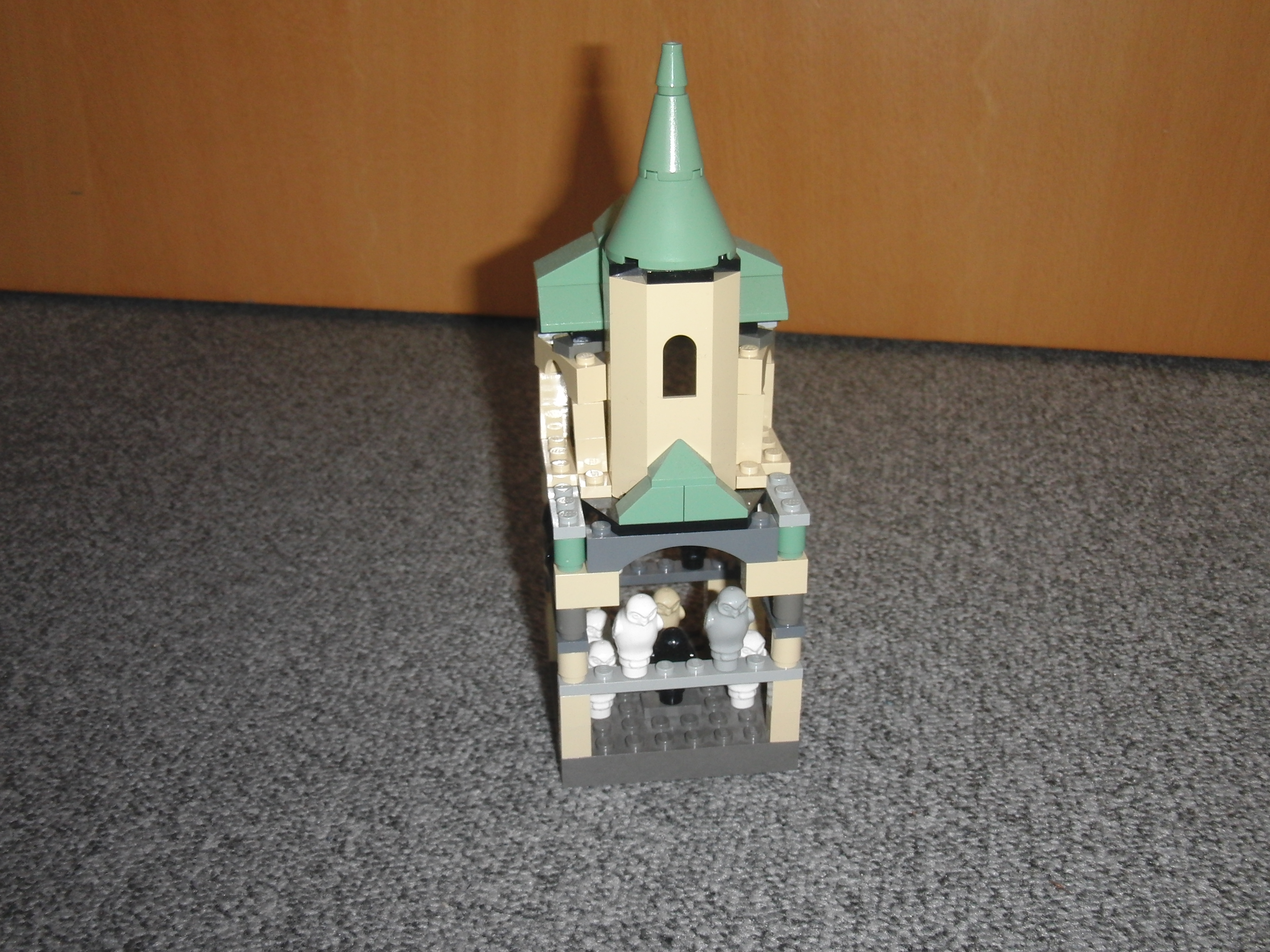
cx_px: 635
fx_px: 1394
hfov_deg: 49.0
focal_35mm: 38
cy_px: 476
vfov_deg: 37.7
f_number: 3.9
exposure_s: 1/40
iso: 100
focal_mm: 6.66
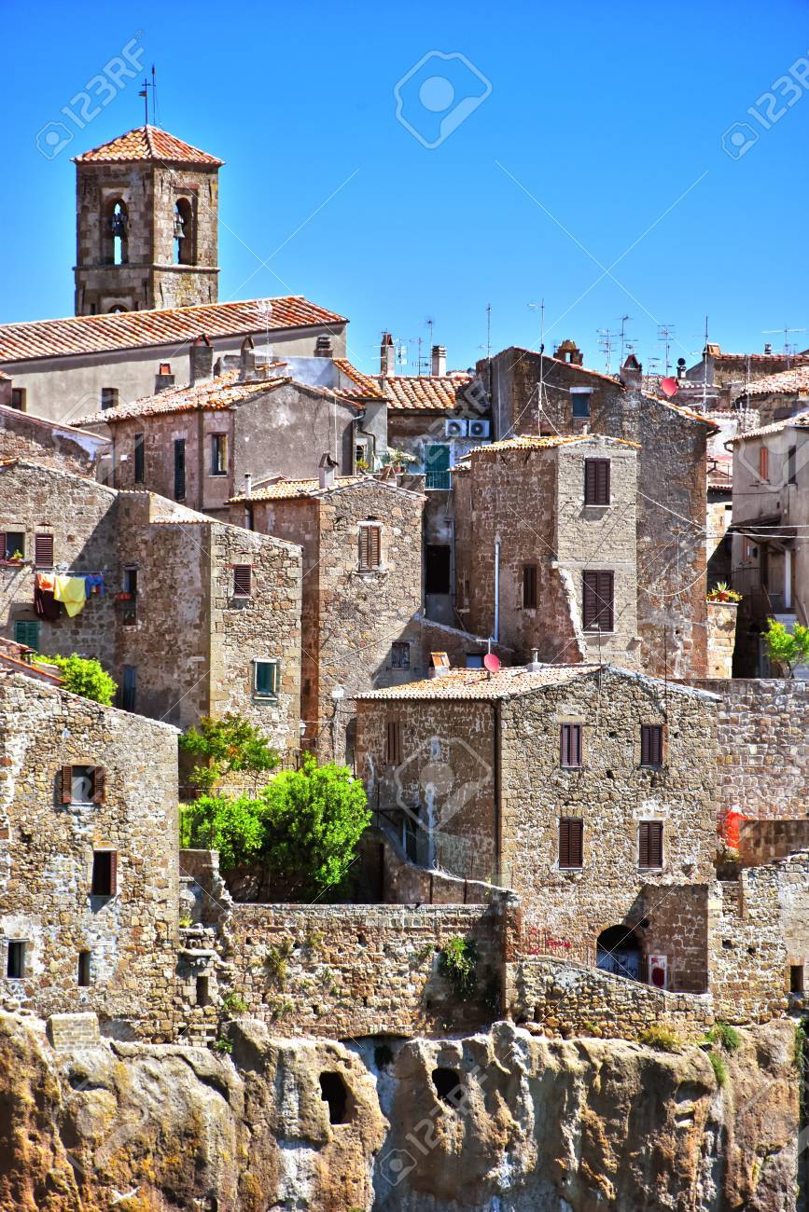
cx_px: 404
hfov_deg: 4.6
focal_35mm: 300
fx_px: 10109
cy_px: 606
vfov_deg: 6.9
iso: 560
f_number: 7.1
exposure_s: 1/320
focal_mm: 300
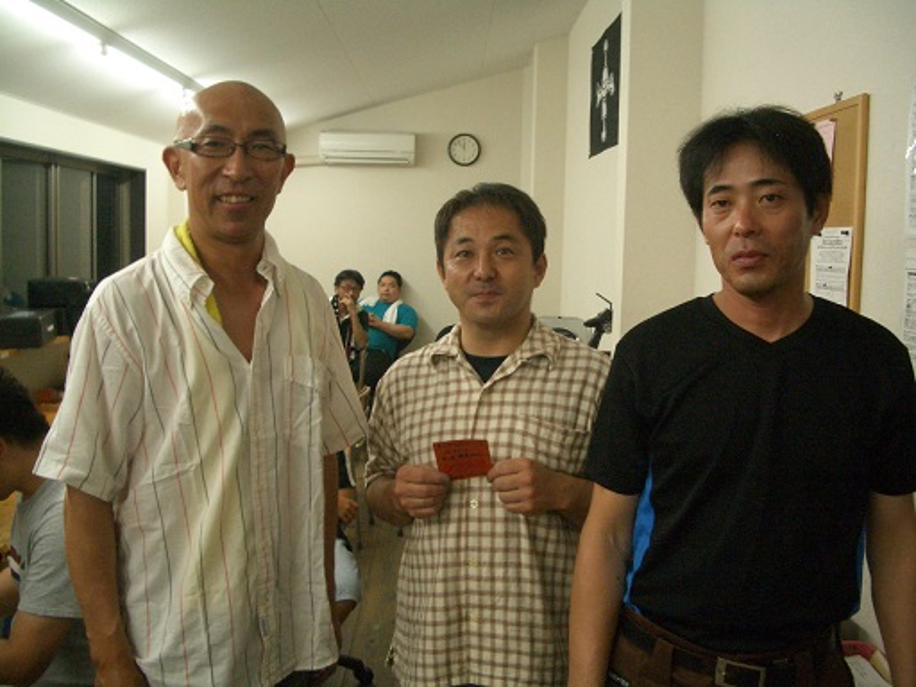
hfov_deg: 52.6
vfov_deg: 40.7
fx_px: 926
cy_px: 344
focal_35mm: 35
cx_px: 458
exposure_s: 1/50
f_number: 2.6
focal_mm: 5.8
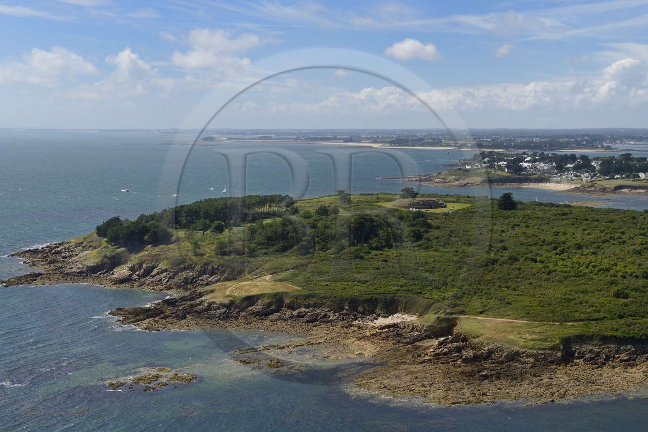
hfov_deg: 39.6
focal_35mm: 50
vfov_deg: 27.0
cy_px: 216
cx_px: 324
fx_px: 900
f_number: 9
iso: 400
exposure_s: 1/1000
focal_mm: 50
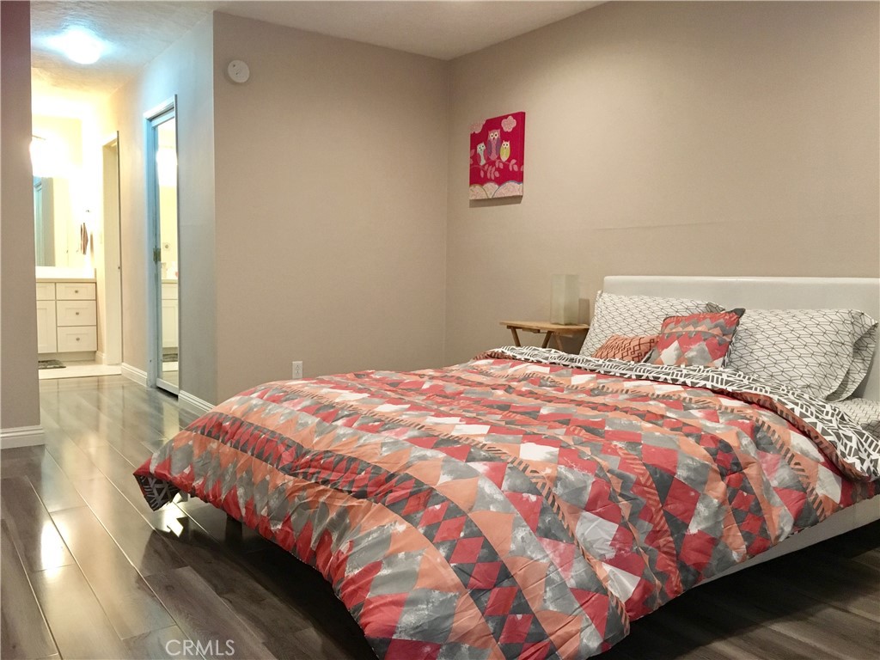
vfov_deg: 48.2
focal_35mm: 29
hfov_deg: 61.7
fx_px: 737
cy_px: 330
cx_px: 440
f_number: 2.2
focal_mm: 4.15
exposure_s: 1/30
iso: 160
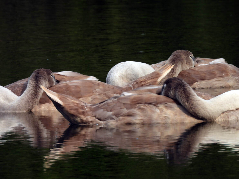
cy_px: 90
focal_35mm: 1100
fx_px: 7596
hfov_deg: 1.8
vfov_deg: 1.4
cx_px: 120
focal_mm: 196
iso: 140
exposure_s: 1/500
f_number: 5.6
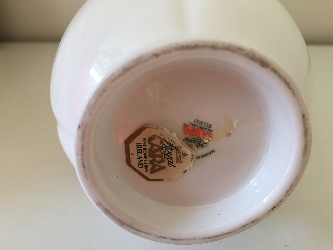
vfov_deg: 46.8
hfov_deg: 60.0
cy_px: 127
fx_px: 289
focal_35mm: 30
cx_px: 170
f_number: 2.2
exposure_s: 1/33
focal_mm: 4.15
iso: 32
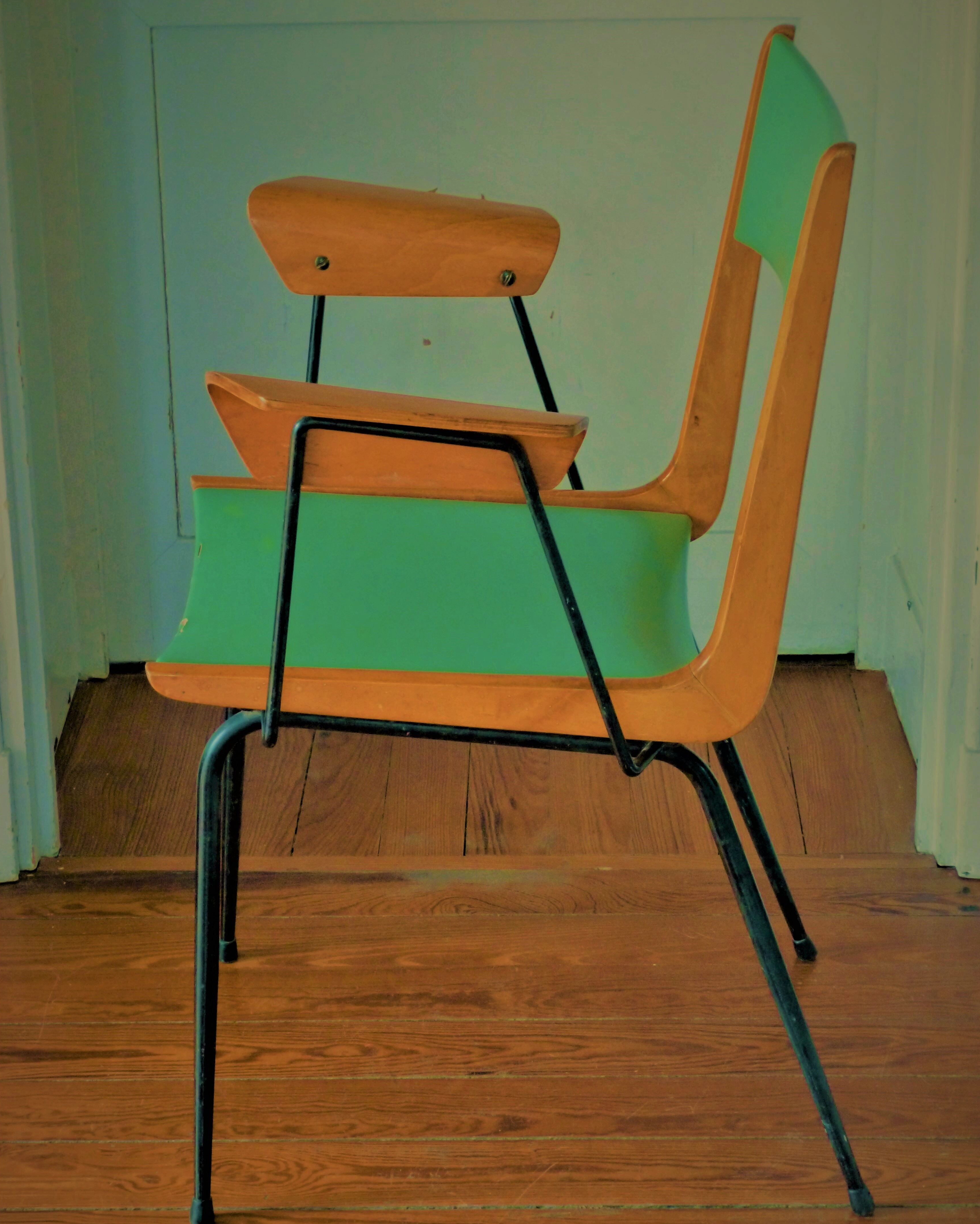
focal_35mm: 84
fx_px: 3046
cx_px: 492
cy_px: 638
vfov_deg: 22.7
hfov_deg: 18.3
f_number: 4.9
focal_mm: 14.2
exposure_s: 1/4
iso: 400
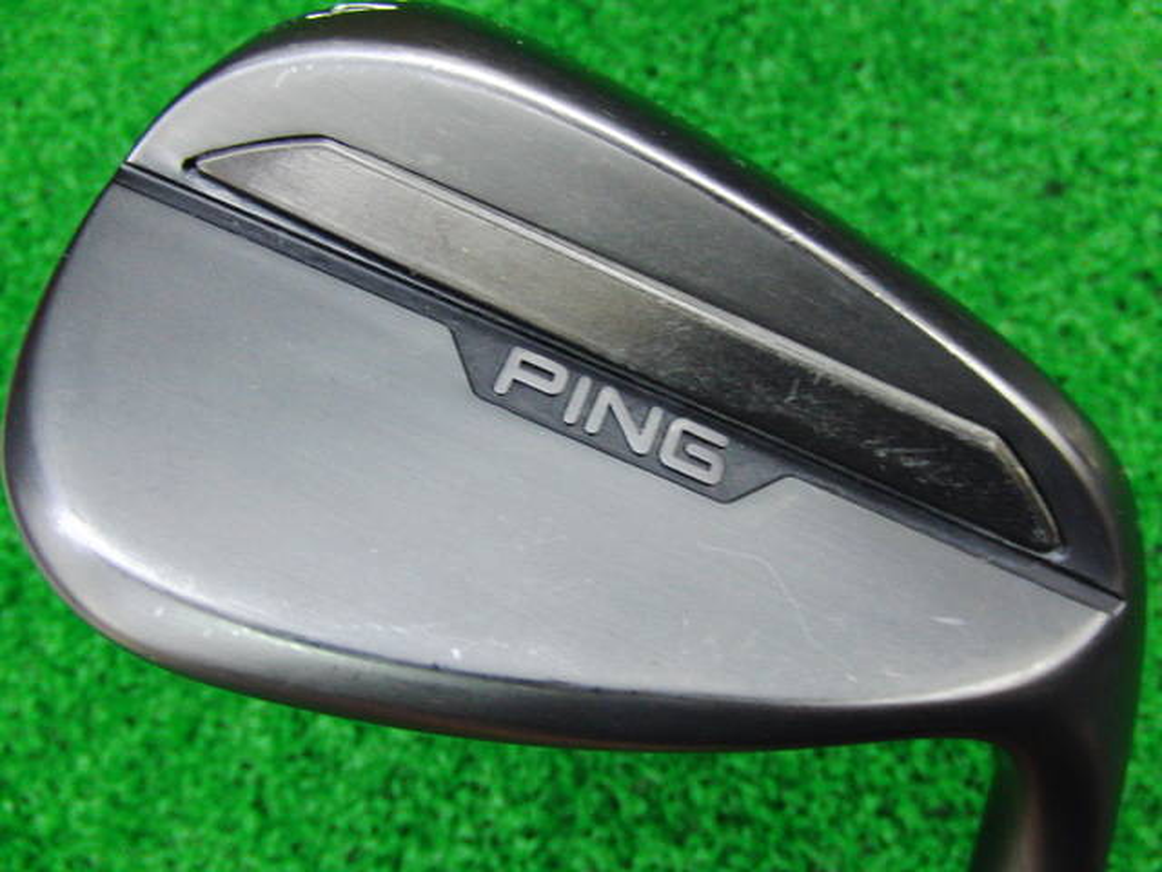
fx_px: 1242
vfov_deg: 38.7
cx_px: 581
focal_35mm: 37
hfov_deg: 50.1
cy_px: 436
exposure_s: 1/25
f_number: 3.6
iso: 400
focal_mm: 6.42
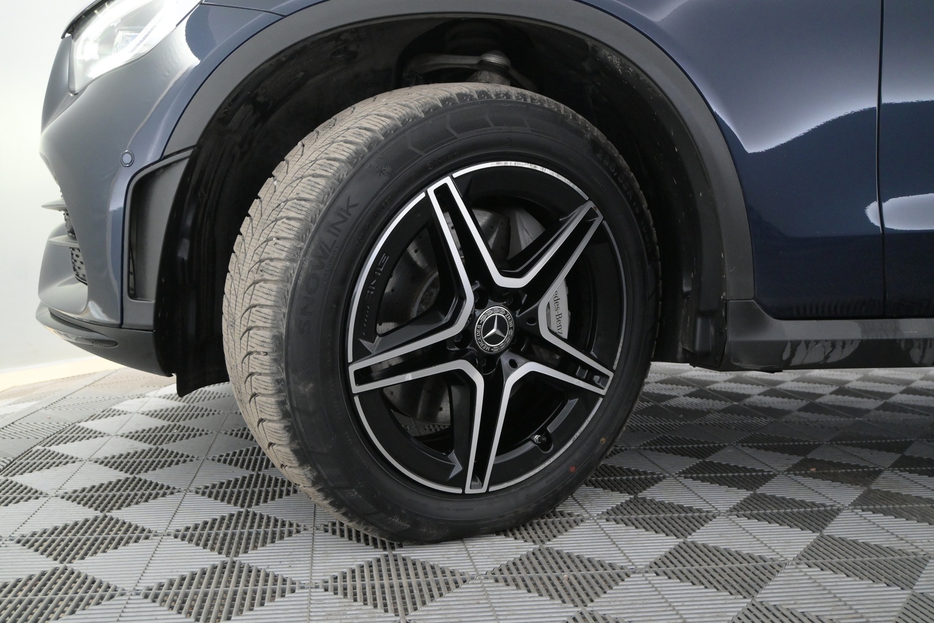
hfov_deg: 56.1
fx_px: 876
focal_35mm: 34
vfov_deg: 39.1
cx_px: 467
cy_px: 312
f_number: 4.5
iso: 2500
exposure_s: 1/80
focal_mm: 22.5
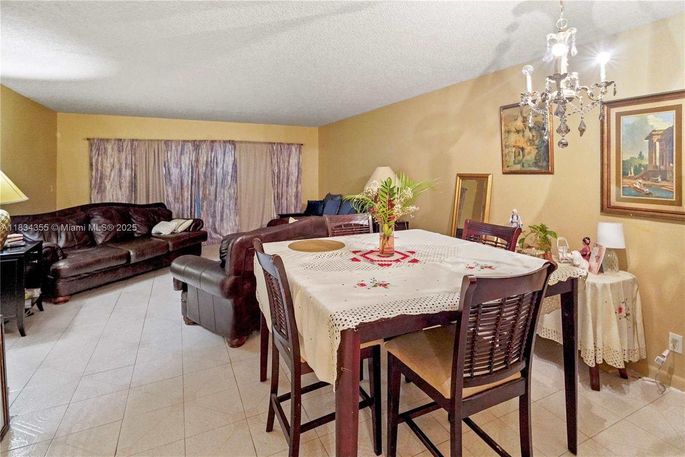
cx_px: 342
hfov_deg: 96.7
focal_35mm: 16
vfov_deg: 73.7
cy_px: 228
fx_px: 304
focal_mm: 16
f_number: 5
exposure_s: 1/30
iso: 6400
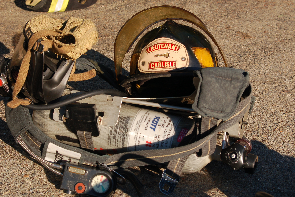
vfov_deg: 31.2
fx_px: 352
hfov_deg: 45.4
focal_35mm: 43
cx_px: 151
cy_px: 98
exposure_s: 1/250
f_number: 8
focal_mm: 28
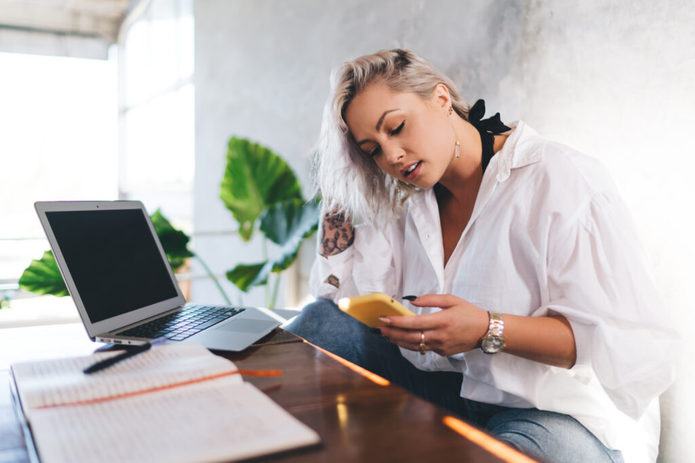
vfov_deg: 37.9
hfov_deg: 54.4
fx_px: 676
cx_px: 348
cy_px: 232
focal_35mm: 35
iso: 100
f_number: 1.4
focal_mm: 35
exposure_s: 1/250
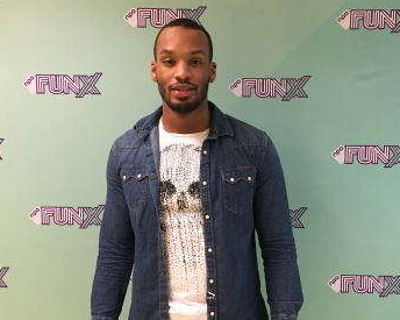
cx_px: 228
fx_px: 485
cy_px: 179
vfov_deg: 36.4
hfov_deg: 44.7
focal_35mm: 41
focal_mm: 4.15
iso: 200
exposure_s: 1/25
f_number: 2.2
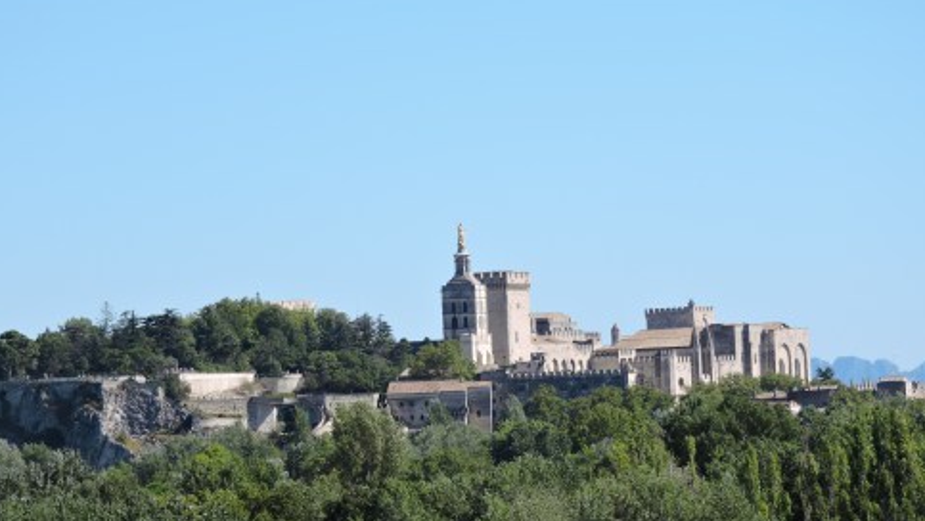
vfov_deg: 5.5
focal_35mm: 221
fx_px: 5422
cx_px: 458
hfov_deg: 9.8
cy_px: 295
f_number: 5.3
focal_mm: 35.8
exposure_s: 1/500
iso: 100
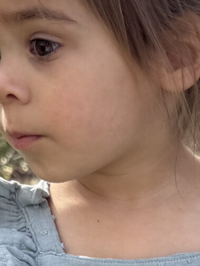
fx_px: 940
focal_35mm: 122
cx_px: 215
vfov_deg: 14.8
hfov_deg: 12.0
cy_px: 416
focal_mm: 6.76
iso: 100
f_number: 1.78
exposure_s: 1/1122
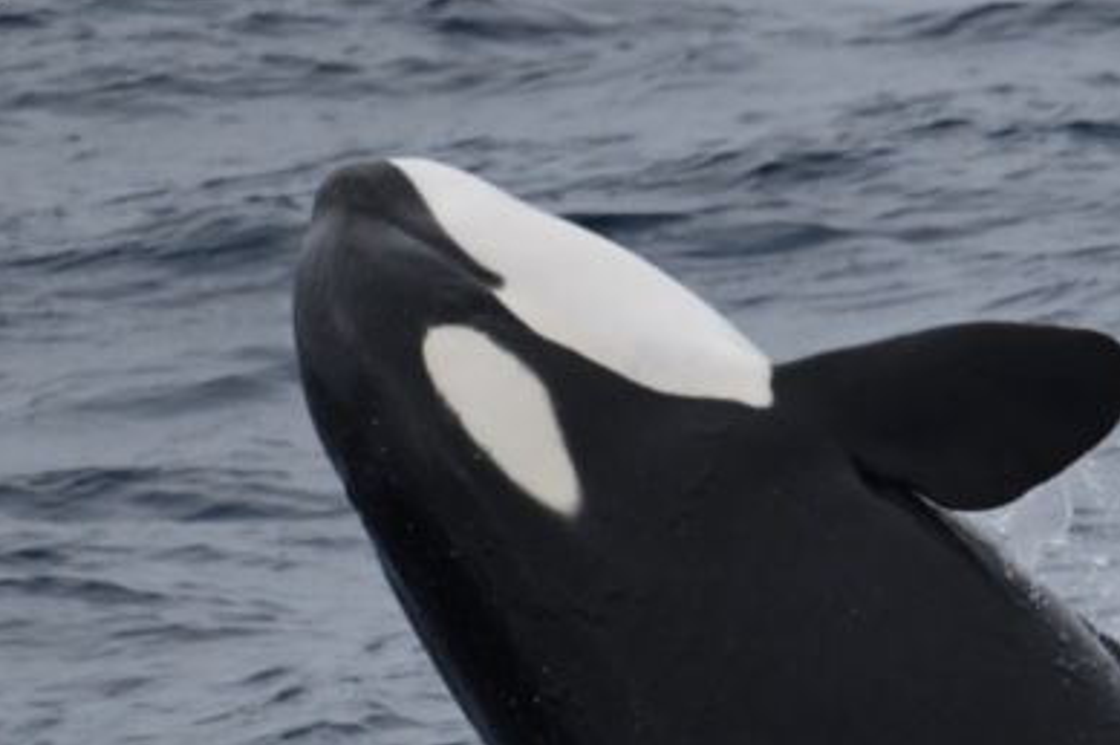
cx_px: 820
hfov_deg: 1.7
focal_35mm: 1238
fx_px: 38482
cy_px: 524
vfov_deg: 1.1
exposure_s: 1/8000
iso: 1100
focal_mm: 600
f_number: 6.3
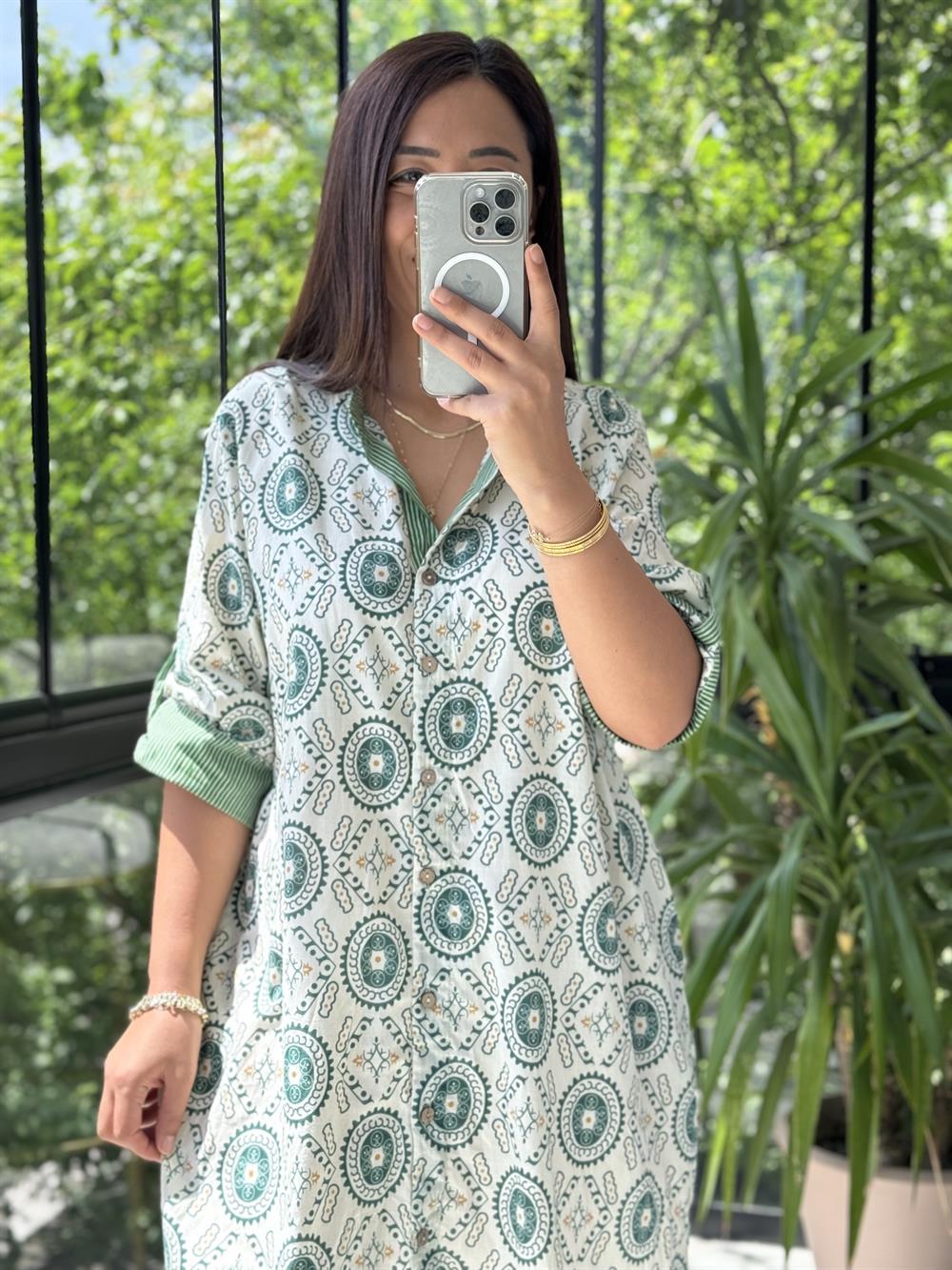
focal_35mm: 48
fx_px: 1760
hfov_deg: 30.3
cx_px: 476
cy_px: 635
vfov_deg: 39.7
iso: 64
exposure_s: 1/250
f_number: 1.78
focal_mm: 6.76
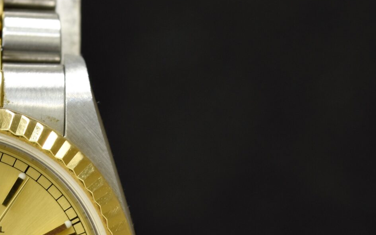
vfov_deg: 3.5
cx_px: -101
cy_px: 321
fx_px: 3812
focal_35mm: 372
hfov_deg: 5.6
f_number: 8
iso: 100
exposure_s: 1/6
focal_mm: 90
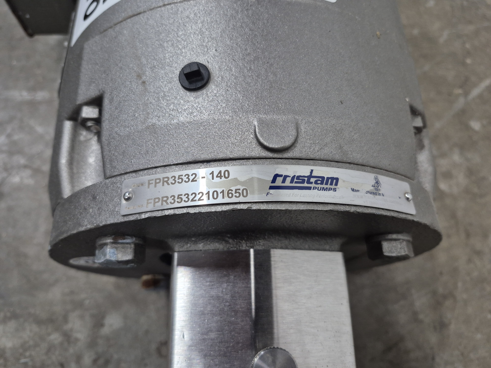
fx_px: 326
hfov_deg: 73.9
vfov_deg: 58.9
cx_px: 246
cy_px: 184
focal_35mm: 23
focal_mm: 5.4
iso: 250
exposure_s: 1/120
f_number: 1.8
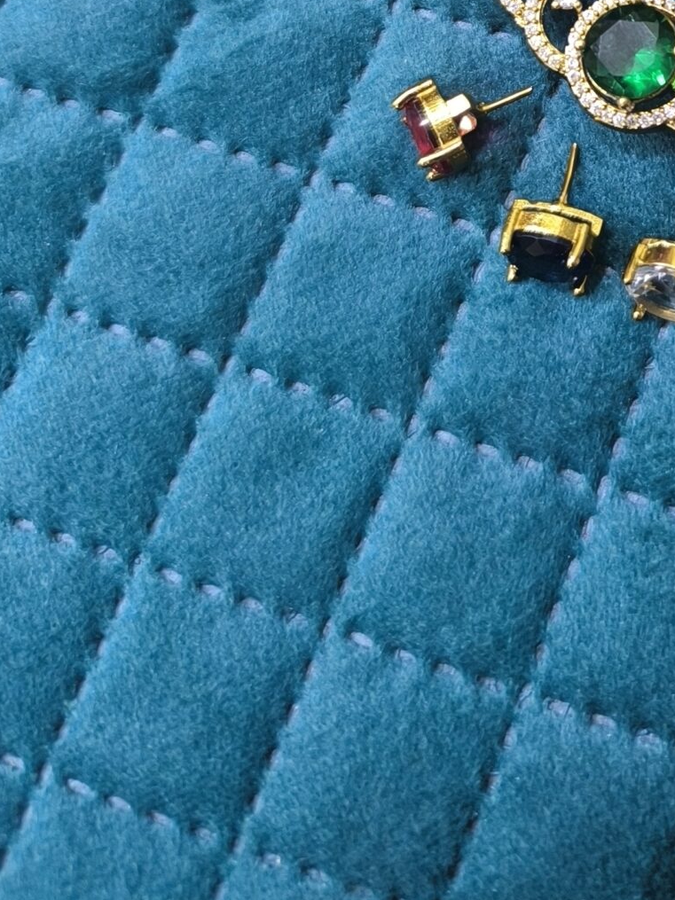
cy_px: -134
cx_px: 791
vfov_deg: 29.4
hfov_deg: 23.3
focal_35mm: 58
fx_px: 1508
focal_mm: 6.14
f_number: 1.65
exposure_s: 1/33.3
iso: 800
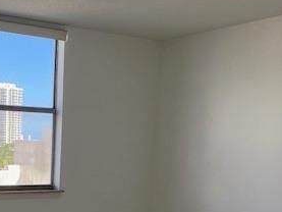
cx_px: 34
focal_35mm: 60
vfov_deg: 23.3
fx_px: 489
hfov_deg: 30.9
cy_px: 219
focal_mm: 4.25
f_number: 1.8
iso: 32
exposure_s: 1/248
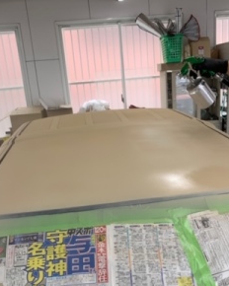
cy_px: 197
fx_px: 356
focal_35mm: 42
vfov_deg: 43.0
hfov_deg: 35.7
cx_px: 124
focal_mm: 4.25
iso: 25
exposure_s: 1/130
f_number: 1.8
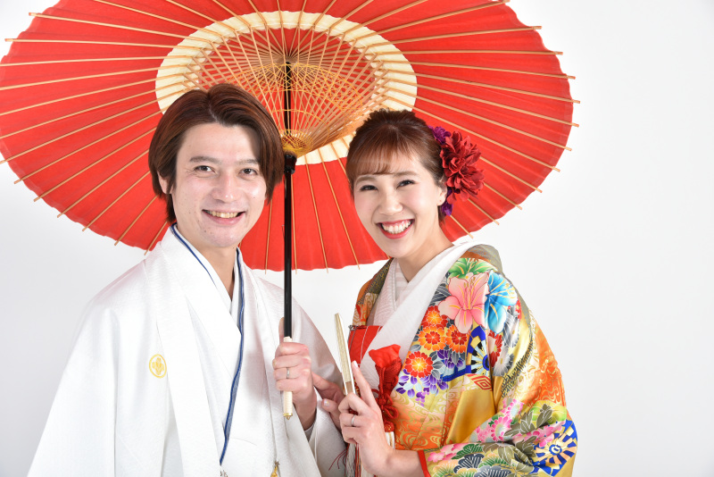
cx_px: 357
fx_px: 873
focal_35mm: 44
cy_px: 238
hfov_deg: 44.5
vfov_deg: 30.5
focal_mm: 44
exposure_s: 1/160
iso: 320
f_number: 6.3
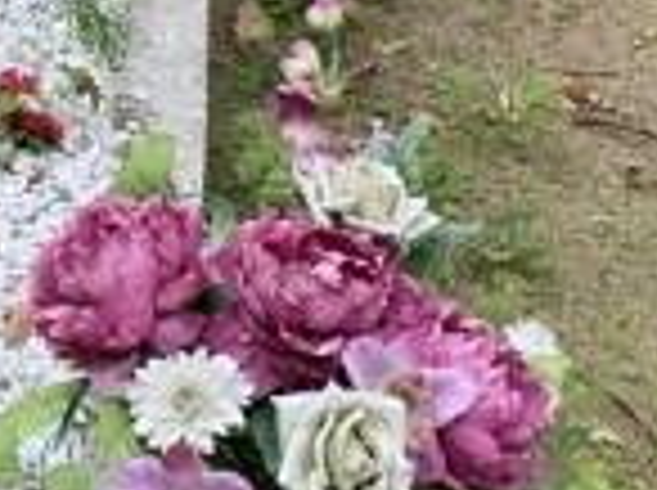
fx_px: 2160
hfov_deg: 16.1
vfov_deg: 12.3
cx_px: -266
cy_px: -261
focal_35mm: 114
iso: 100
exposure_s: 1/118
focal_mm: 4.25
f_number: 1.8
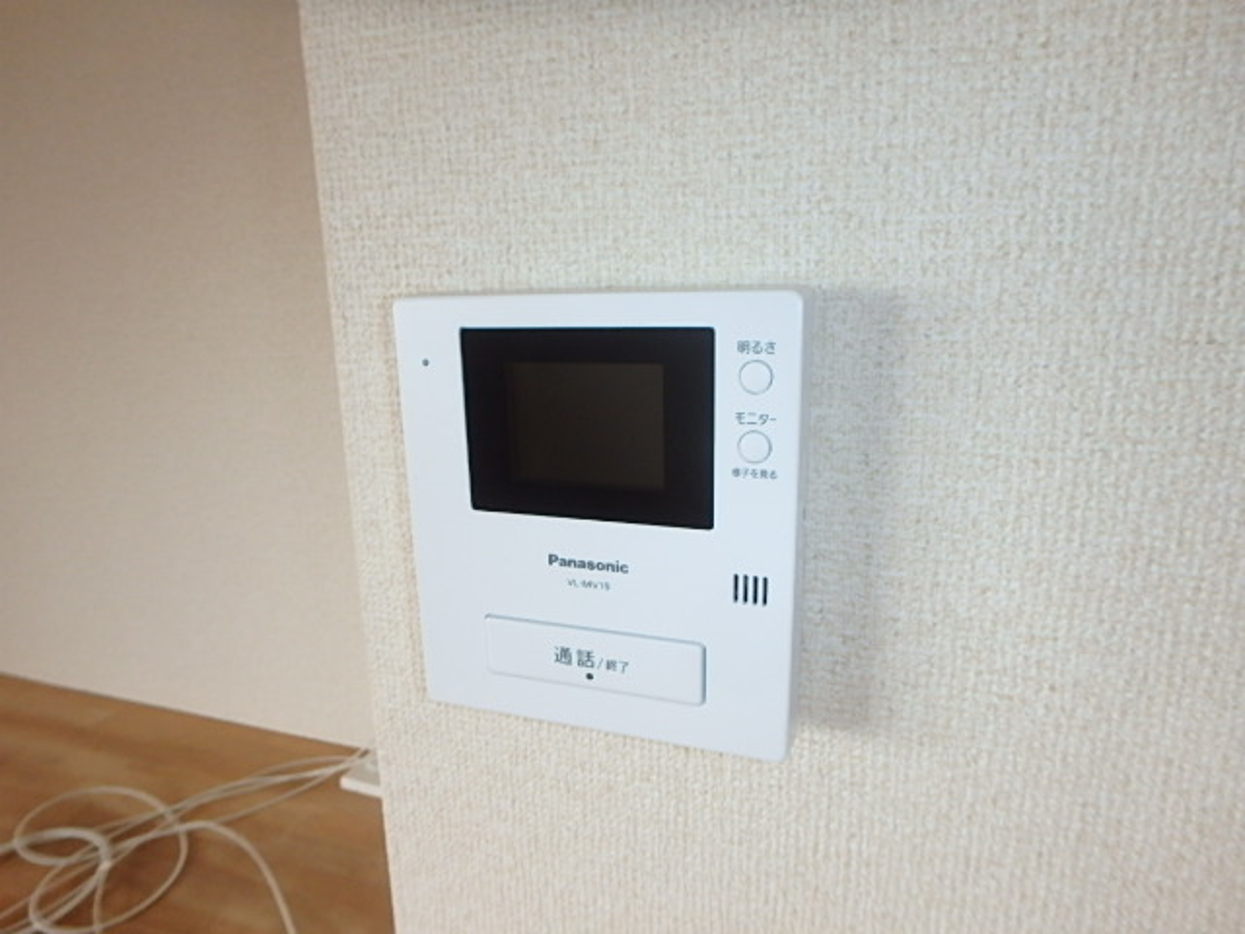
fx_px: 755
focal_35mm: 21
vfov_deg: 63.4
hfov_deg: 79.0
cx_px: 622
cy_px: 467
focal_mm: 3.7
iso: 160
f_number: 3.5
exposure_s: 1/60
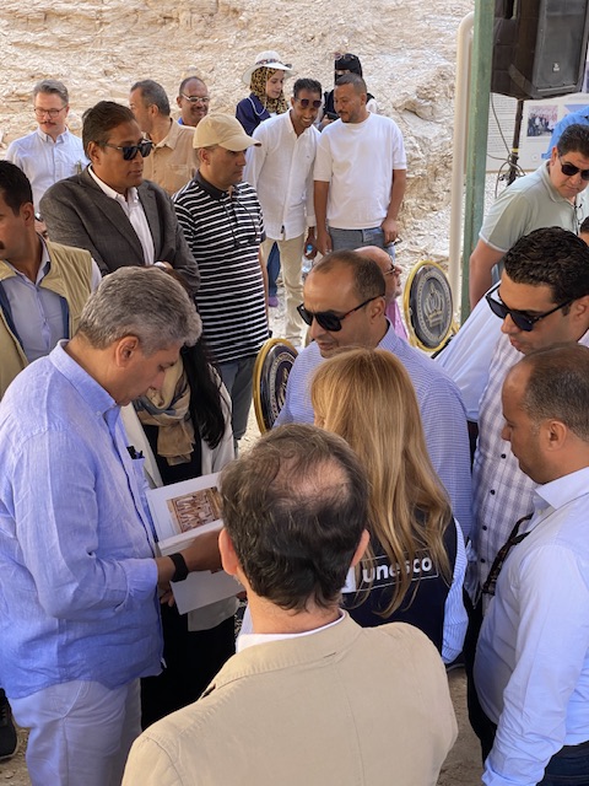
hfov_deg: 28.0
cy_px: 393
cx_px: 294
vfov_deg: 36.8
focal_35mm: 52
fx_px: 1180
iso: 32
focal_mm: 6
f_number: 2
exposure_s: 1/122
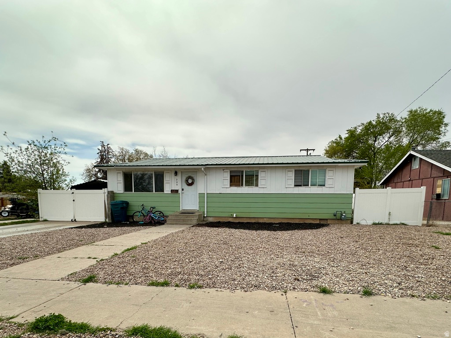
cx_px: 226
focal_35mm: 14
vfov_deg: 85.7
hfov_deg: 102.1
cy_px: 169
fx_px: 182
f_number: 2.2
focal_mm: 2.22
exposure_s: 1/3205
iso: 50
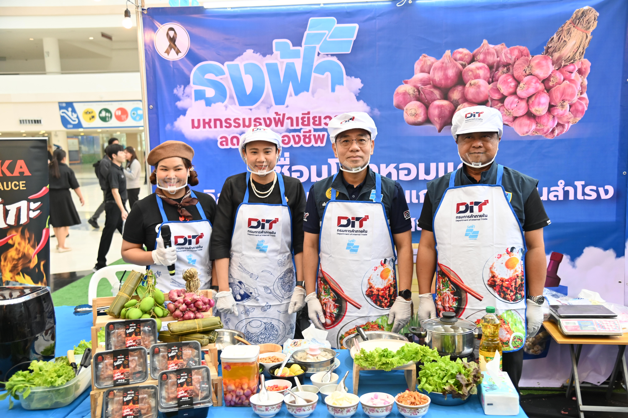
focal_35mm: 35
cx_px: 314
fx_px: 610
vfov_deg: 37.8
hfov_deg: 54.5
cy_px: 209
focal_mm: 35
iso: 1100
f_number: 4
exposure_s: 1/100
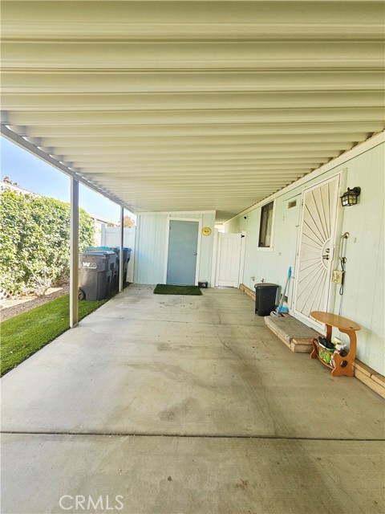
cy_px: 257
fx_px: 193
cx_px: 192
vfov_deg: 106.2
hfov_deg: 89.9
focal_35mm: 13
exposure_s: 1/141
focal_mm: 2.2
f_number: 2.2
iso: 50
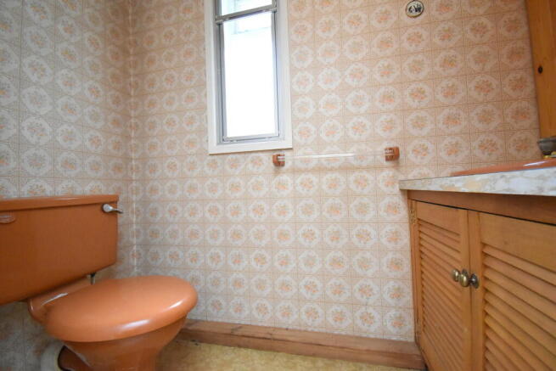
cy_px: 186
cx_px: 278
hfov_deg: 100.4
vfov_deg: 77.4
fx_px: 232
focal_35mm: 15
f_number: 4.5
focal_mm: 10
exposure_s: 1/125
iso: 6400
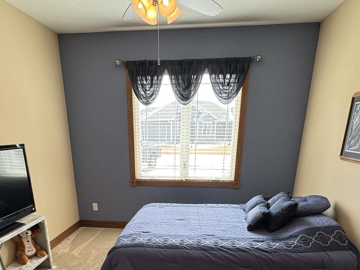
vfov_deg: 47.0
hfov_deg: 65.3
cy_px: 235
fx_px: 281
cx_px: 168
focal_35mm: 27
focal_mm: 2.22
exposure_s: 1/120
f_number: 2.2
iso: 160
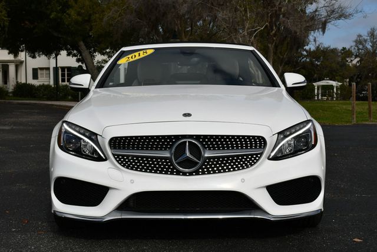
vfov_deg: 21.3
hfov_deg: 31.4
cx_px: 188
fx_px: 671
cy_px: 126
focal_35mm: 64
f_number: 10
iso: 100
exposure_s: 1/400
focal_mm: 32
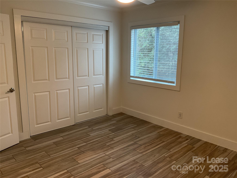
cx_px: 118
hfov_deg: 61.7
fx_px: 199
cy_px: 89
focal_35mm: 29
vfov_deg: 48.2
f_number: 1.8
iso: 100
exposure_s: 1/60
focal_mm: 3
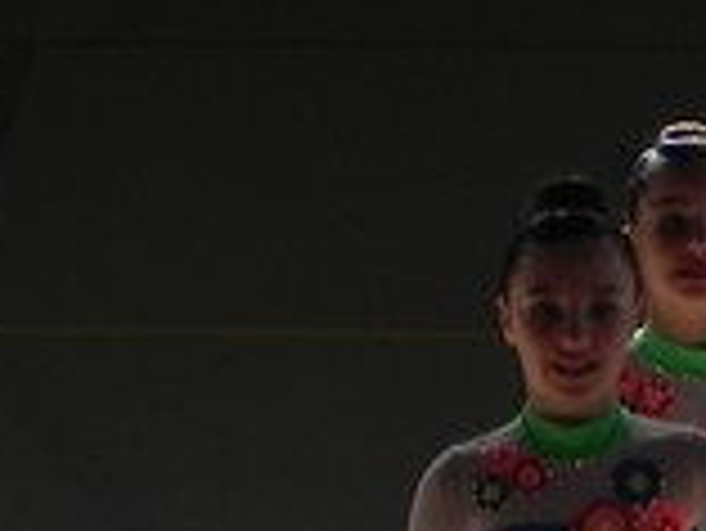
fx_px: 14982
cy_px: 544
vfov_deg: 2.0
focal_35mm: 734
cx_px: 1012
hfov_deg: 2.7
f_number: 5.6
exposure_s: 1/266
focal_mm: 25.7
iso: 160
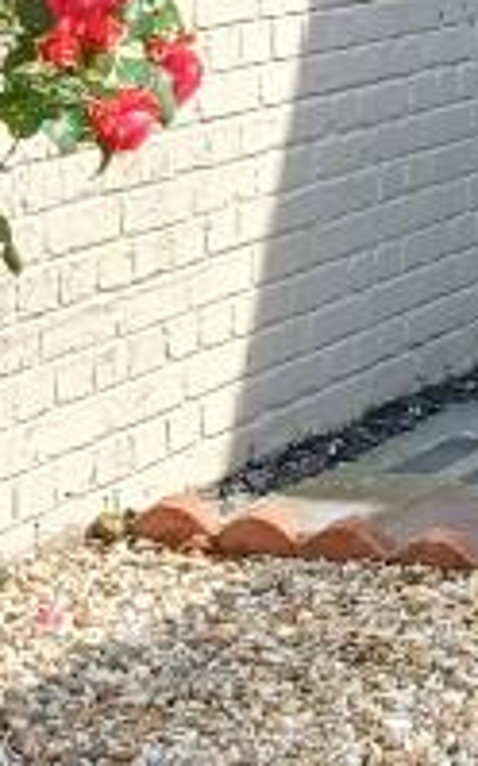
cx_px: 655
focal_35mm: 142
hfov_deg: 9.0
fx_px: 2966
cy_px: 212
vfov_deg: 14.7
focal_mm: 3.98
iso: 20
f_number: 1.8
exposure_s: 1/191
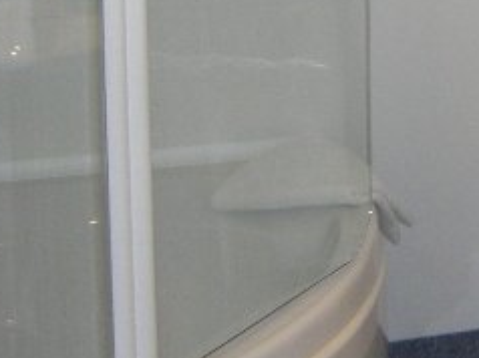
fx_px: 1769
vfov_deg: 11.3
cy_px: -86
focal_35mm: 128
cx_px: 775
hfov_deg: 14.2
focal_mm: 6.2
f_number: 2.7
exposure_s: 1/60
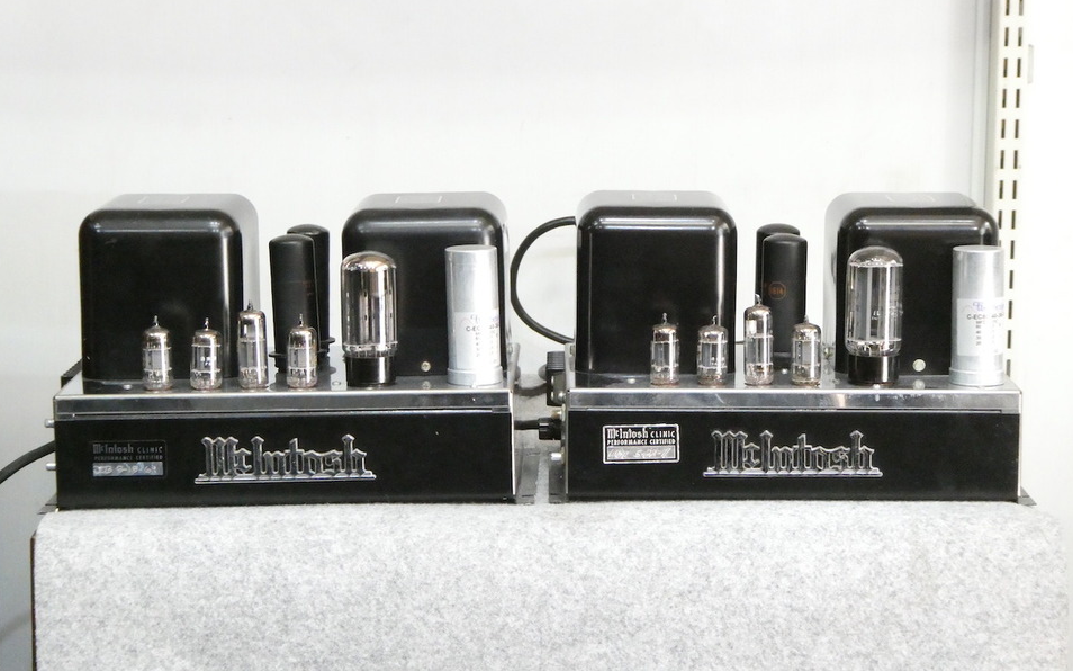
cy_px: 366
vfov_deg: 13.6
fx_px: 2807
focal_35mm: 96
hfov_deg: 21.6
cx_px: 536
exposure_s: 1/80
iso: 1600
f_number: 4.9
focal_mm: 16.1
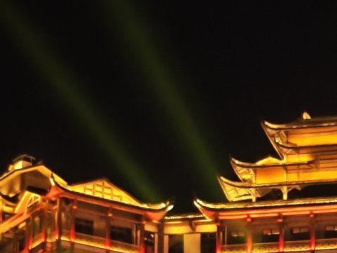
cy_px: 474
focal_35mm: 261
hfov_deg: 7.5
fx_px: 2542
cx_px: 431
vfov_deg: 5.6
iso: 2000
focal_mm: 8.72
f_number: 1.63
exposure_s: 1/33.3
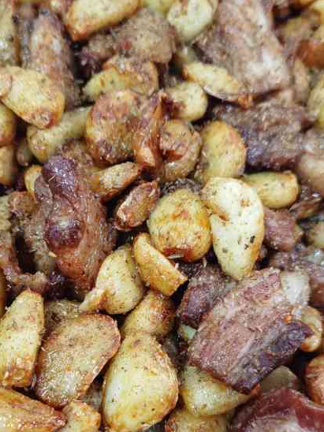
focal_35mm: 46
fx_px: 574
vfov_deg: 40.7
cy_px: 290
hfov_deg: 31.5
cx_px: 136
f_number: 1.9
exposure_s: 1/33.3
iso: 400
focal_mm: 6.71
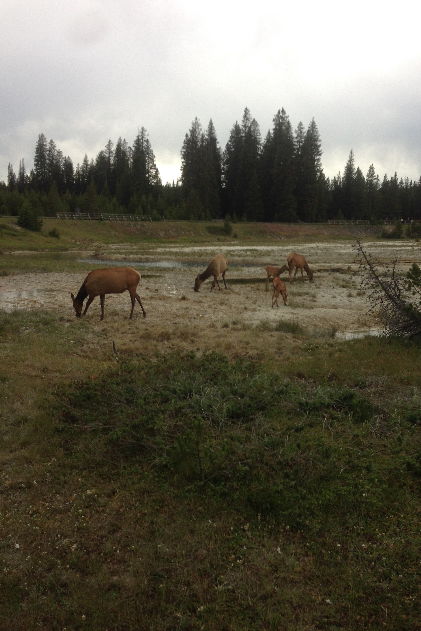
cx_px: 227
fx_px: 614
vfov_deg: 54.4
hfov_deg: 37.8
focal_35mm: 35
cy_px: 310
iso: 50
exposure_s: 1/120
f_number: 2.4
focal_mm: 4.12
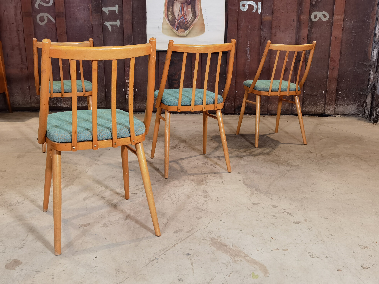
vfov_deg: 41.8
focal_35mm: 34
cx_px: 190
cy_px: 142
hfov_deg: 54.0
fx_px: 372
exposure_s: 1/50
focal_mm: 6.71
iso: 100
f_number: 1.9
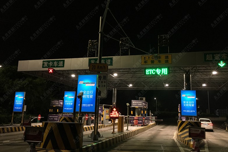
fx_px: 196
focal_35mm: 31
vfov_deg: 42.3
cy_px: 75
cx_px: 116
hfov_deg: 60.3
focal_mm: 4.15
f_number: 2.2
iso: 200
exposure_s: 1/33
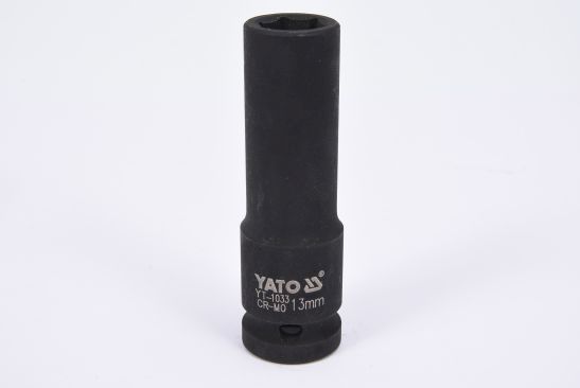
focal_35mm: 75
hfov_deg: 27.0
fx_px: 1210
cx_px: 290
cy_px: 194
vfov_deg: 18.2
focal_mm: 50
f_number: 16
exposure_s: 1/125
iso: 250
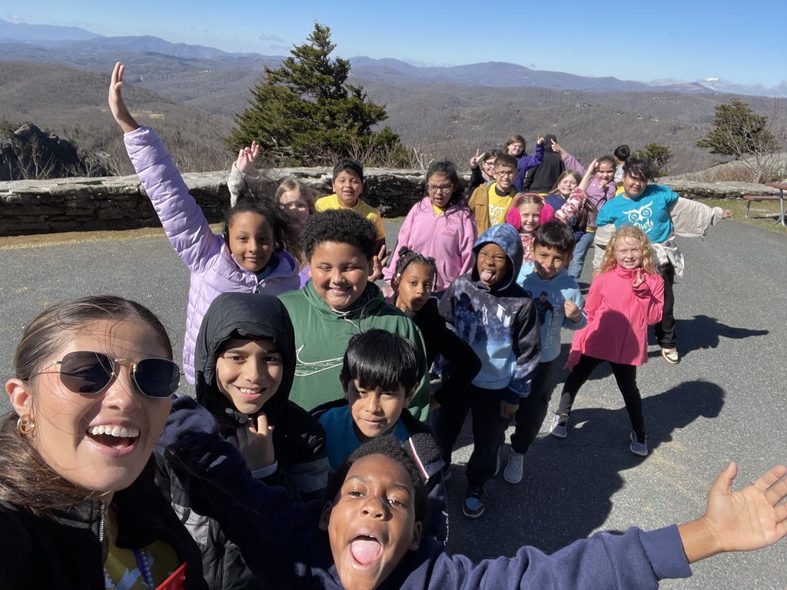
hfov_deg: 73.9
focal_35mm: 23
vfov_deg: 58.9
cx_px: 394
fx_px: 523
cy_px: 295
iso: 25
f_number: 2.2
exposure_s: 1/831
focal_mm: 2.71
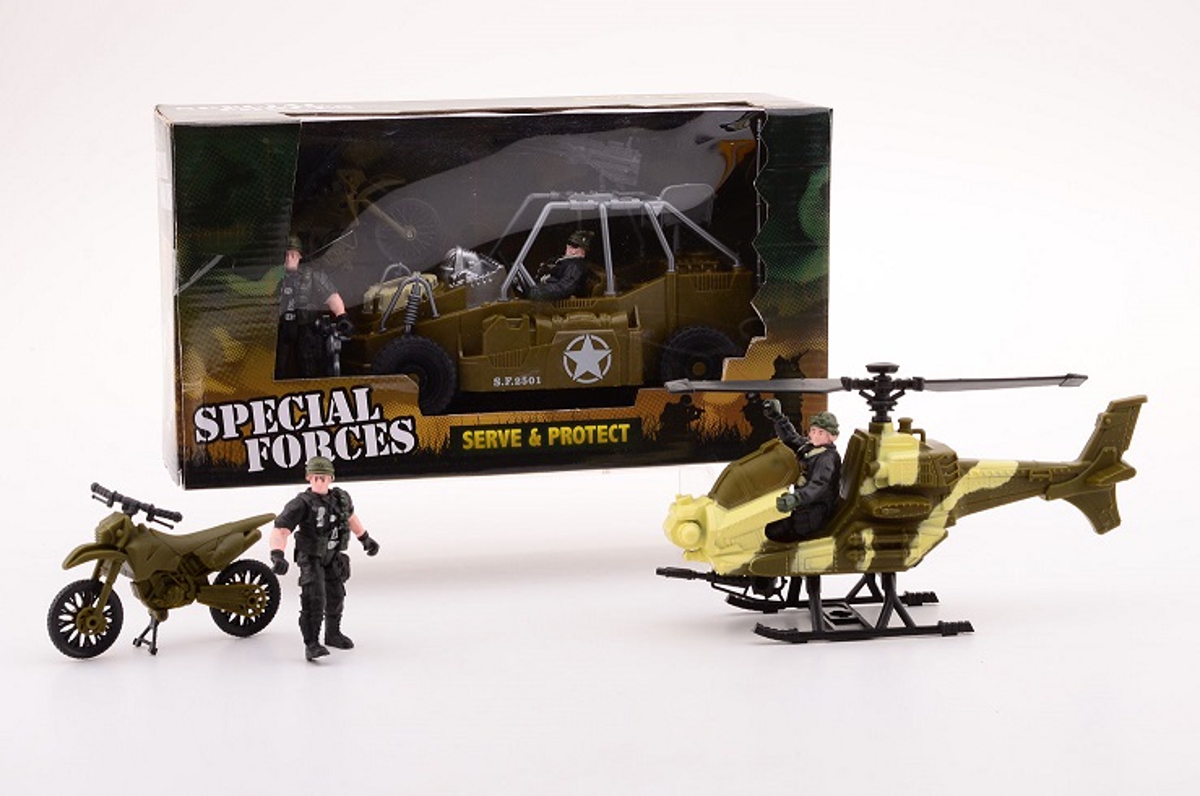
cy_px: 398
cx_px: 600
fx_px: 2995
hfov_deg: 22.7
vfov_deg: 15.1
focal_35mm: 90
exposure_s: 1/125
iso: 100
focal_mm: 60
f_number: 13
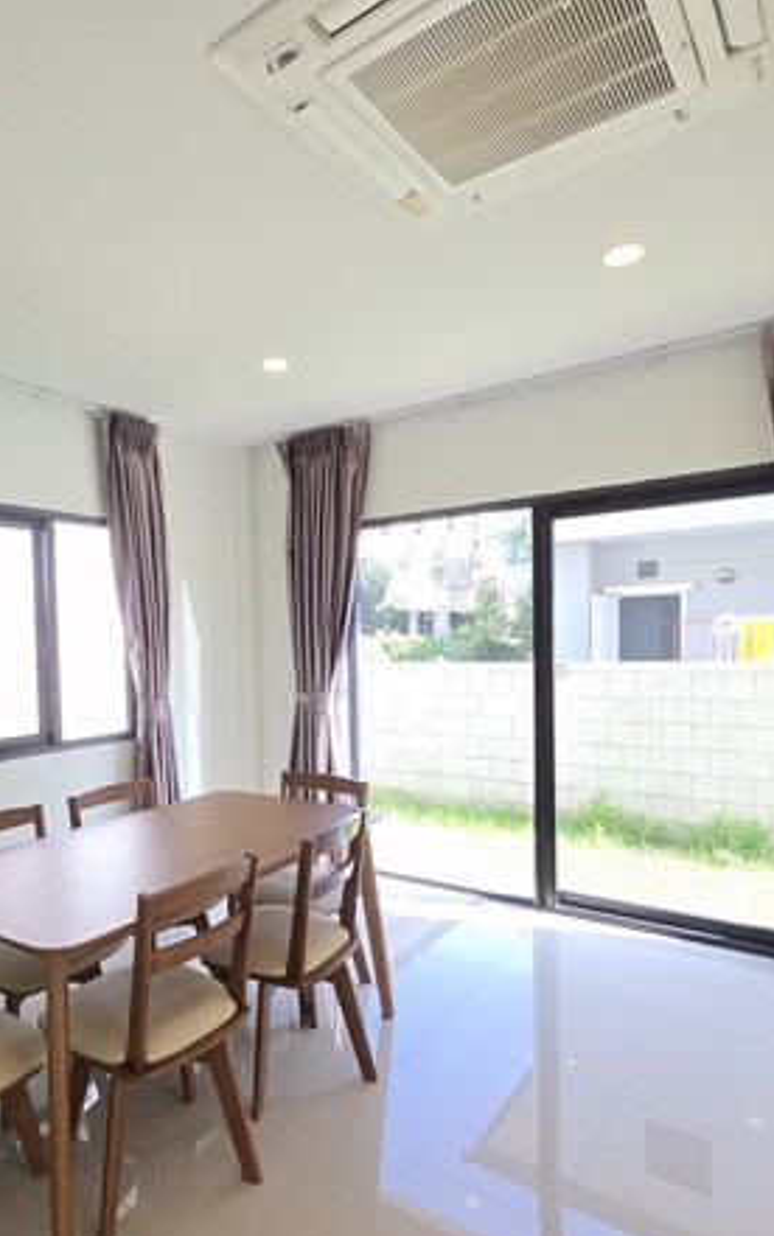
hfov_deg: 58.0
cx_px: 241
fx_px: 674
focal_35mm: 20
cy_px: 670
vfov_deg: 84.9
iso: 50
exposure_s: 1/100
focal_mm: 2.2
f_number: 2.2
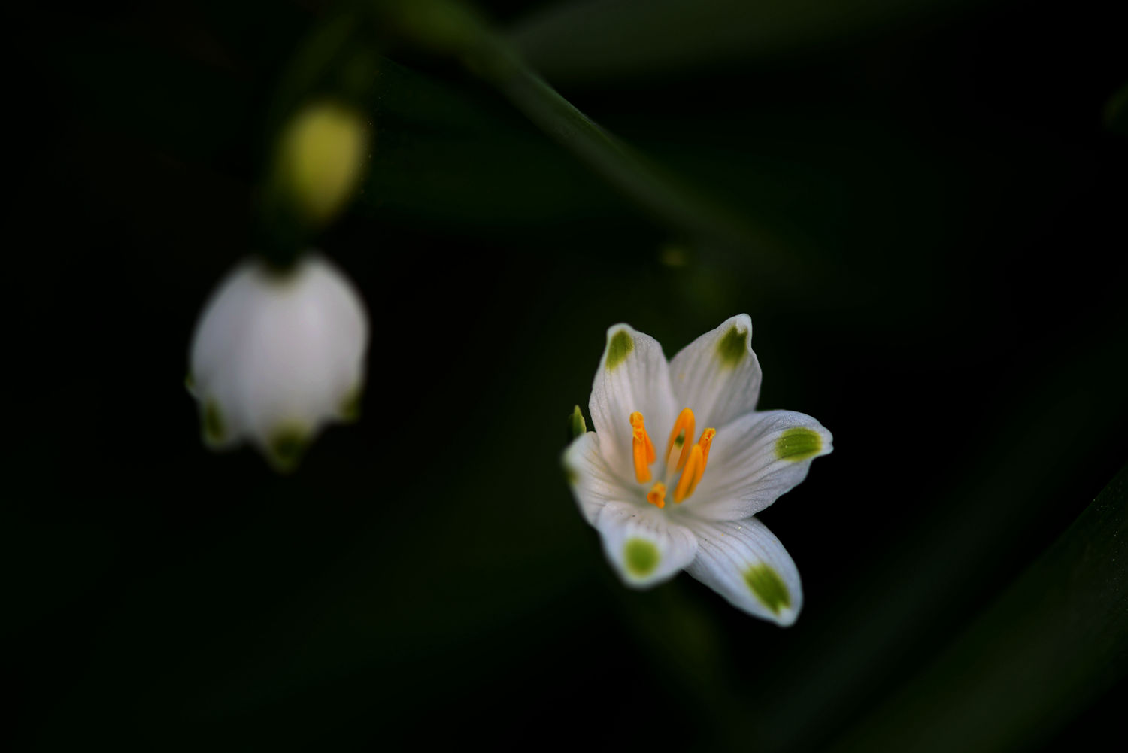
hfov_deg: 19.5
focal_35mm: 105
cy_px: 376
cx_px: 564
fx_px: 3291
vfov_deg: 13.0
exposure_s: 1/800
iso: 125
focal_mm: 105
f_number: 3.5
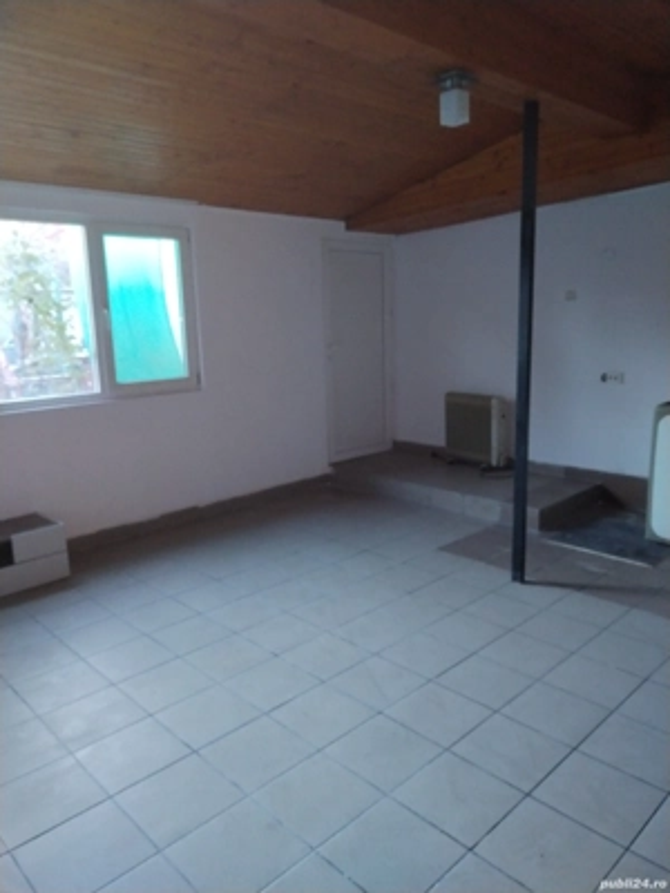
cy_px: 446
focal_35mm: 26
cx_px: 335
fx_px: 671
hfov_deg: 53.1
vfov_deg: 67.3
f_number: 1.8
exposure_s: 1/33.3
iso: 552
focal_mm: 4.75
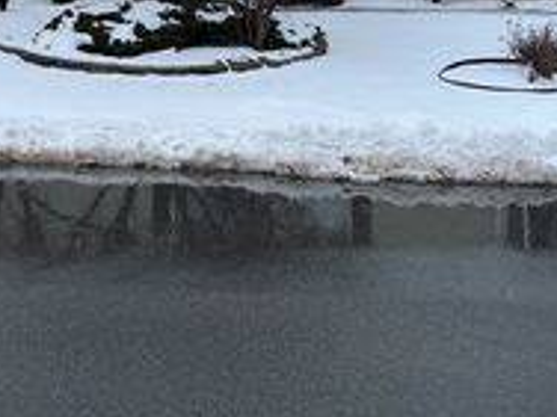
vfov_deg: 19.8
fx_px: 1110
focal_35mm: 69
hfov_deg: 28.1
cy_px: -111
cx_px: 219
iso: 50
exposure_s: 1/1046
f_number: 1.6
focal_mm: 5.1
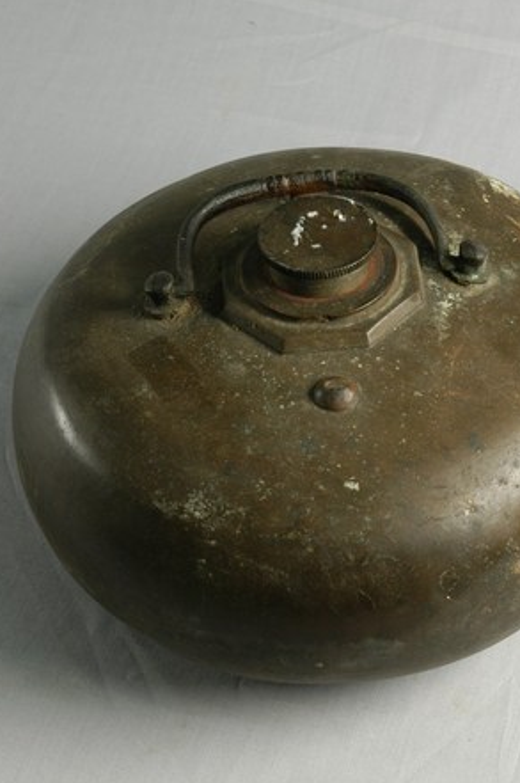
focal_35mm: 87
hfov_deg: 15.7
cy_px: 431
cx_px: 308
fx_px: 1889
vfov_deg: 23.4
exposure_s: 1/5
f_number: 10
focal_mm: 40
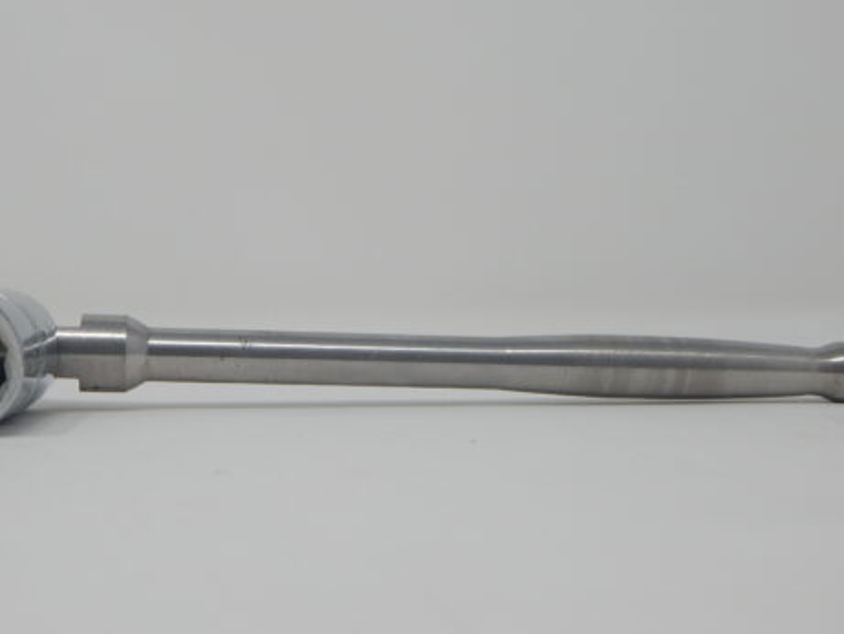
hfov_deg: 34.3
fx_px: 1366
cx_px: 373
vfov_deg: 26.1
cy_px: 279
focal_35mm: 56
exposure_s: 1/160
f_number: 3.6
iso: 125
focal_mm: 7.7
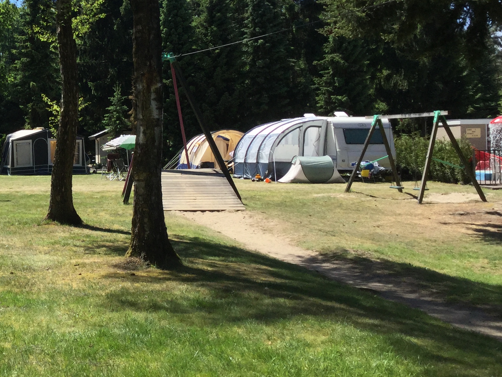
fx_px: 870
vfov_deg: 24.3
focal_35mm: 60
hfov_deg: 30.4
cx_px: 24
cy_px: 139
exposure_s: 1/981
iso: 25
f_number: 2.4
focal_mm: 3.3
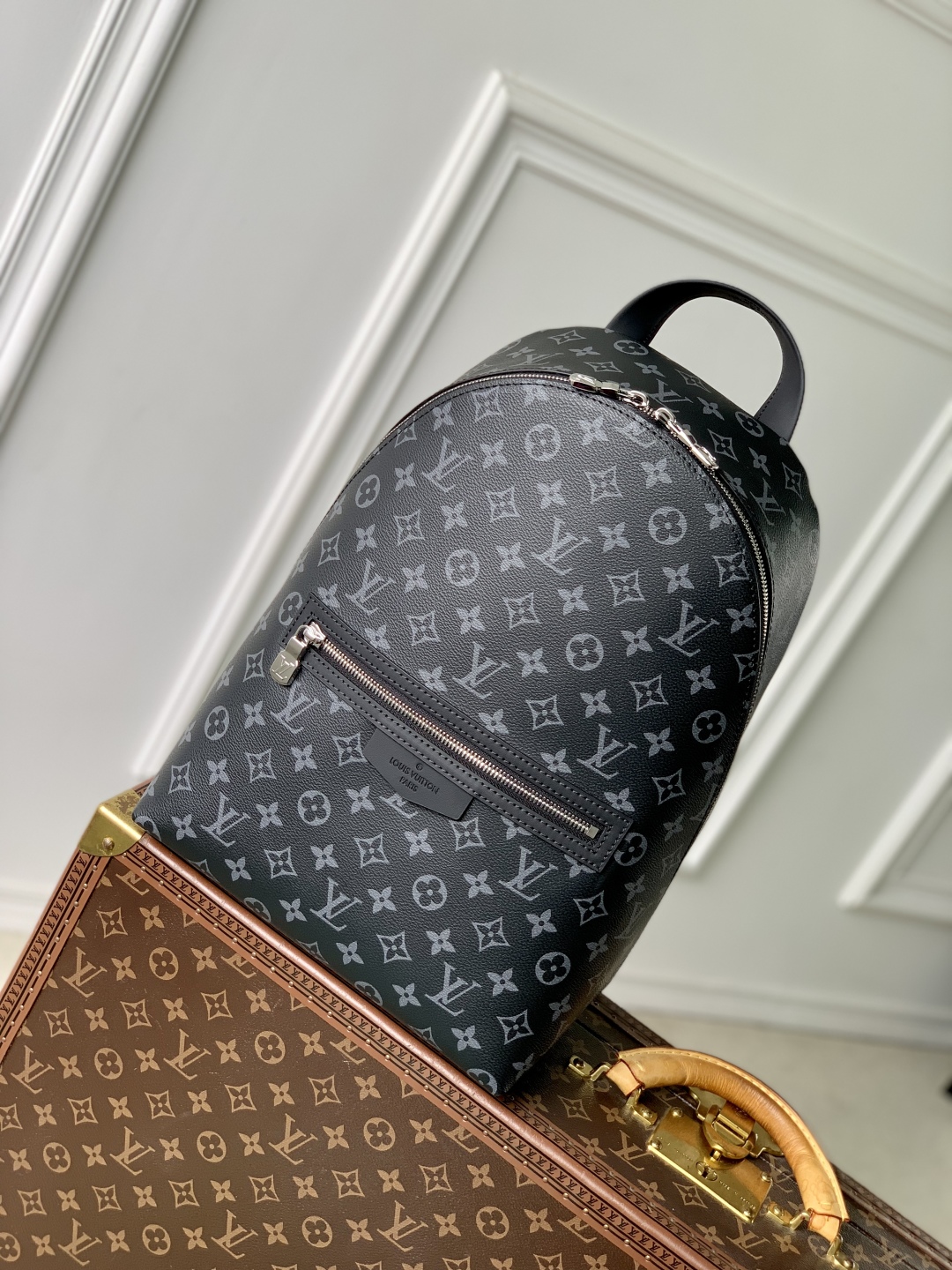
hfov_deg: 28.0
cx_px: 476
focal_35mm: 52
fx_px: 1907
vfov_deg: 36.8
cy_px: 635
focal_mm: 6
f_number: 2.4
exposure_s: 1/122
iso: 20
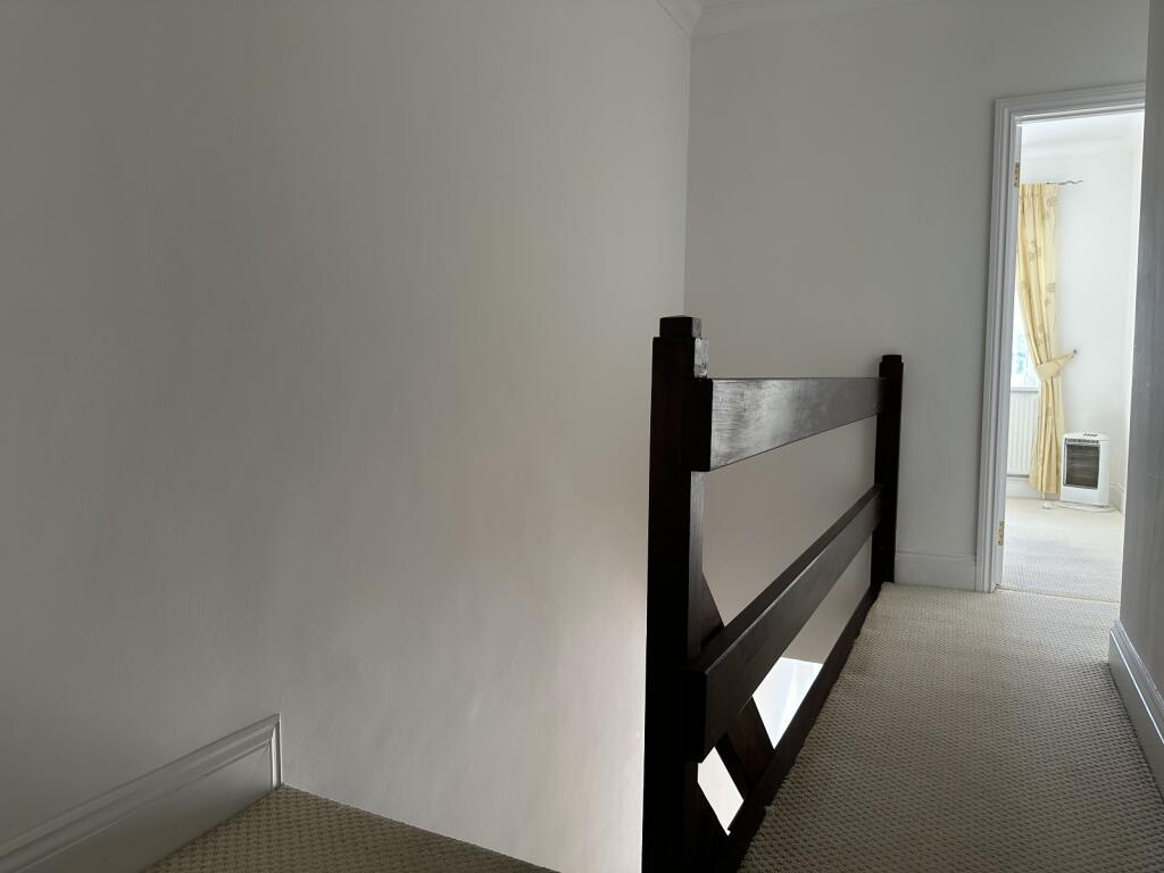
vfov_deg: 56.8
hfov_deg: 71.6
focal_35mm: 24
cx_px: 582
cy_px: 436
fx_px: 807
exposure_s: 1/158
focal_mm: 6.86
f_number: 1.78
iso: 64
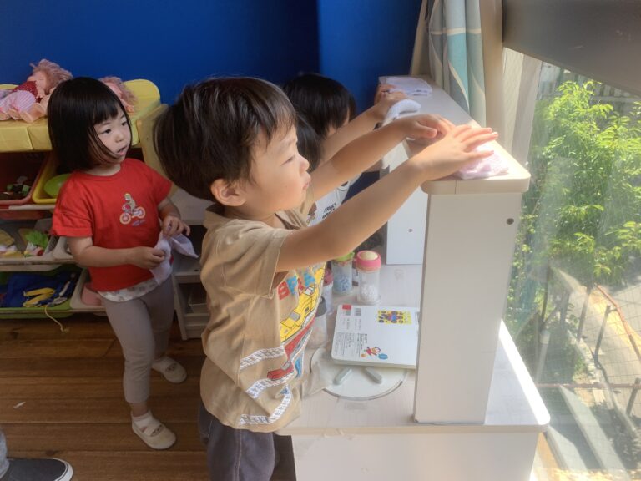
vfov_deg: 53.1
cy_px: 240
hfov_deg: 67.3
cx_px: 320
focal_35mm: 26
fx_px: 481
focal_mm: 4.25
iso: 25
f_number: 1.8
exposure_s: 1/160
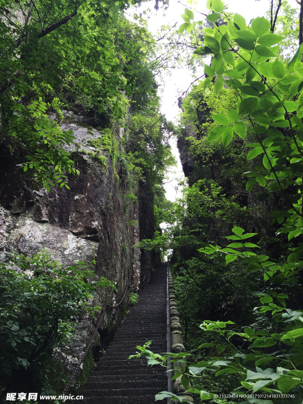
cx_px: 152
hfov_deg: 48.2
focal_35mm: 29
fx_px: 338
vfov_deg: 61.7
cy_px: 202
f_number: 2.2
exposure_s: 1/100
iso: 32
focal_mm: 4.15
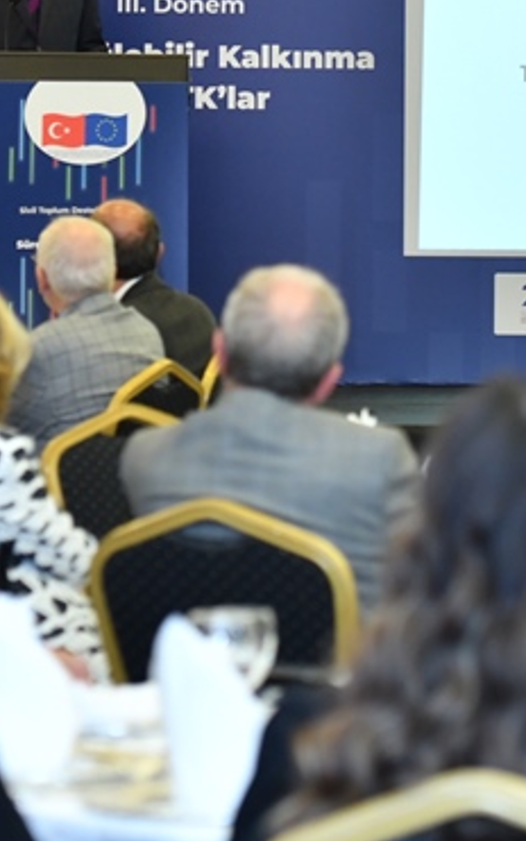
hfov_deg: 5.7
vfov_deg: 9.1
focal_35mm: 231
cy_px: 185
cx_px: 460
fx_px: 5296
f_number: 3.5
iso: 1250
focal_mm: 82
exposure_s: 1/160
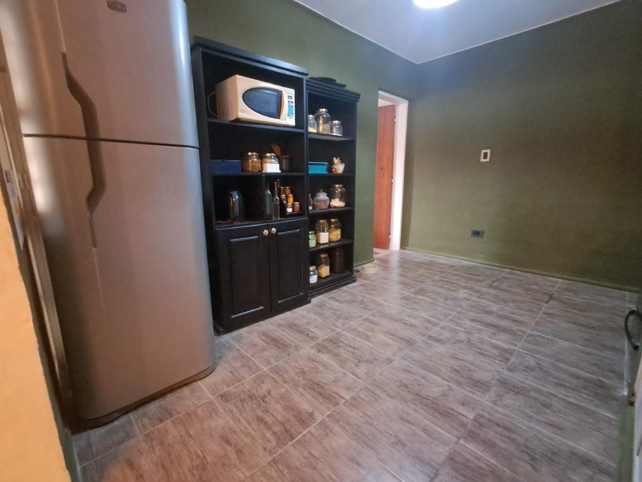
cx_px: 321
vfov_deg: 78.1
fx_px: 297
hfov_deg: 94.5
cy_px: 241
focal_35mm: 16
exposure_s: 1/20
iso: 1000
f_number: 2.2
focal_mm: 1.64
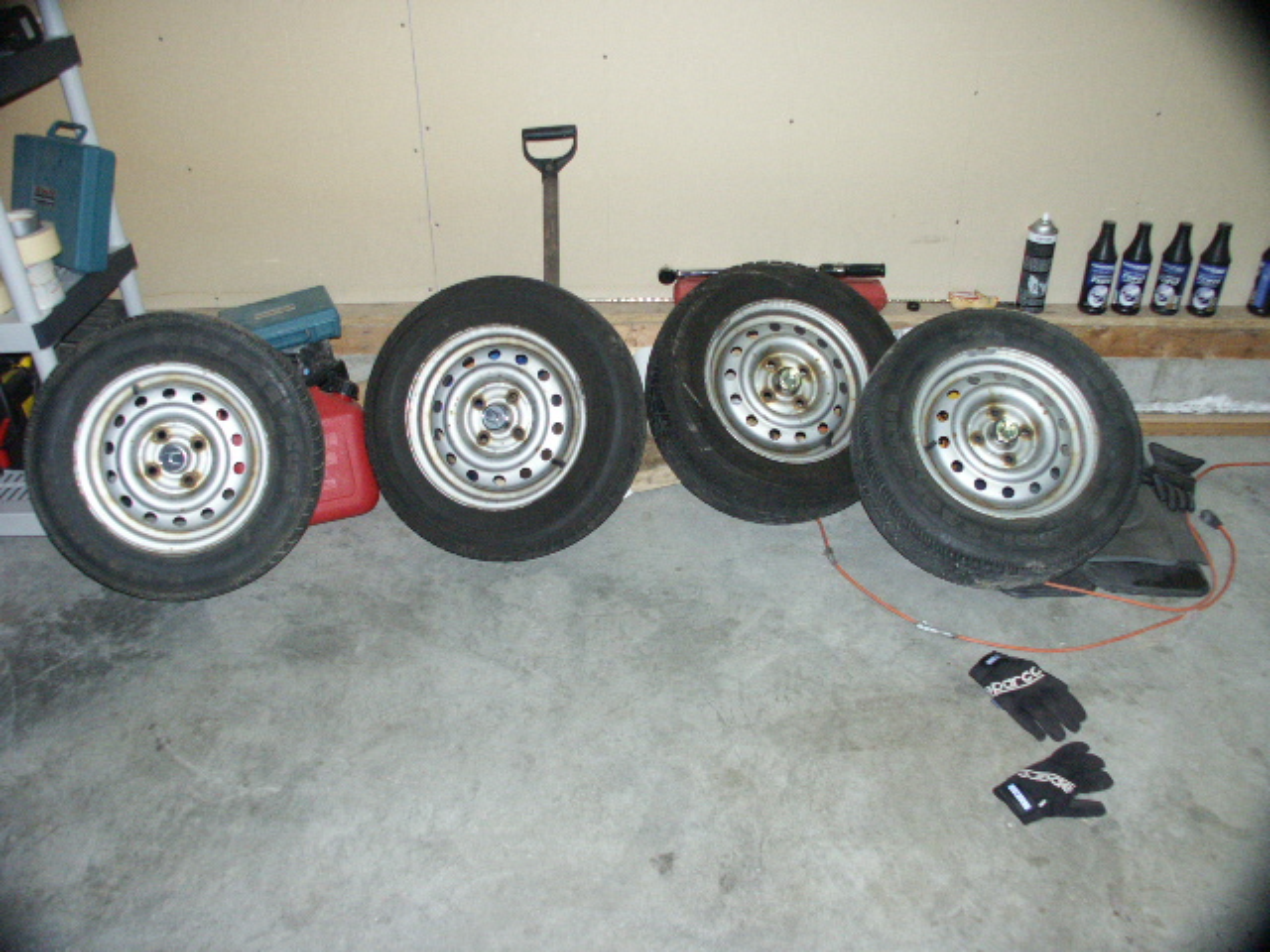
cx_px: 635
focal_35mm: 29
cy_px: 476
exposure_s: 1/45
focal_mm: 7.59
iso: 200
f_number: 2.8
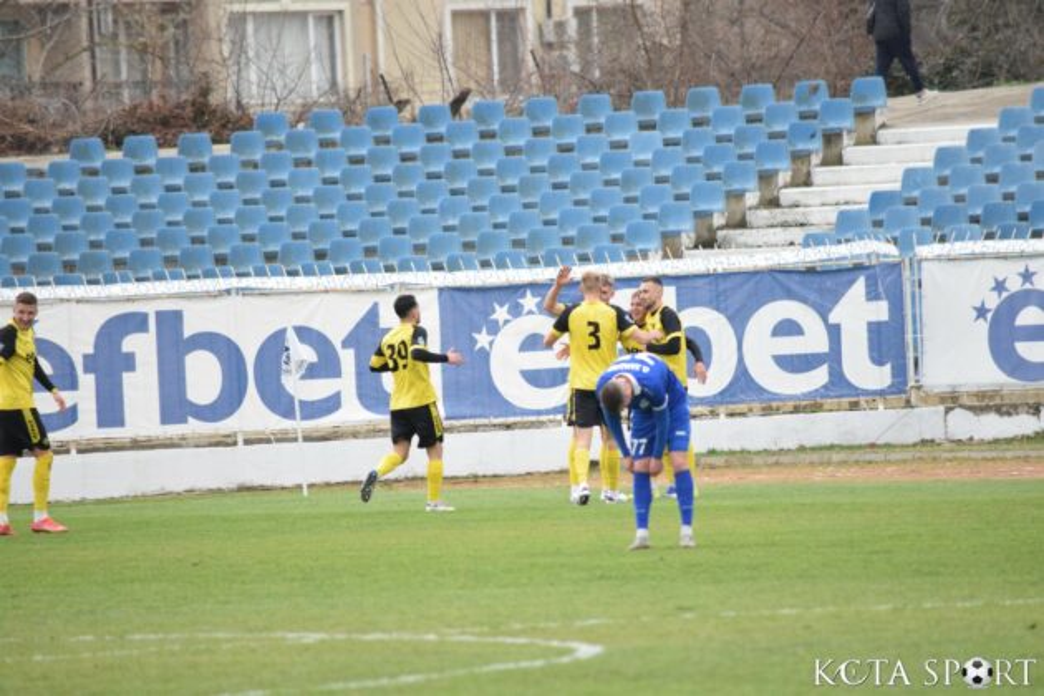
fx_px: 13049
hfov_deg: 4.6
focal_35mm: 450
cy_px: 348
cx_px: 522
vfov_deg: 3.1
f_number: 5.6
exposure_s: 1/800
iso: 1600
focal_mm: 300
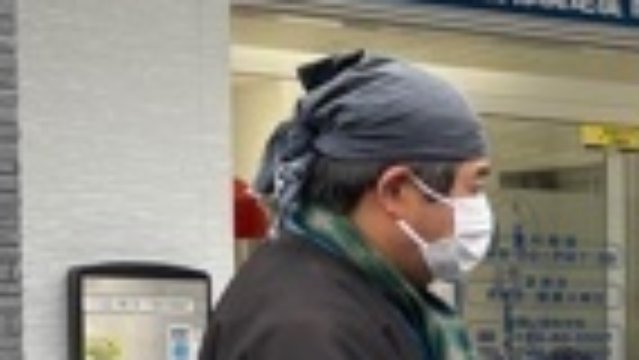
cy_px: 504
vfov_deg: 9.3
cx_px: 1224
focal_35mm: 128
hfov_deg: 14.3
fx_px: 2170
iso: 40
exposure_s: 1/121
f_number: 1.6
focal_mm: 4.2
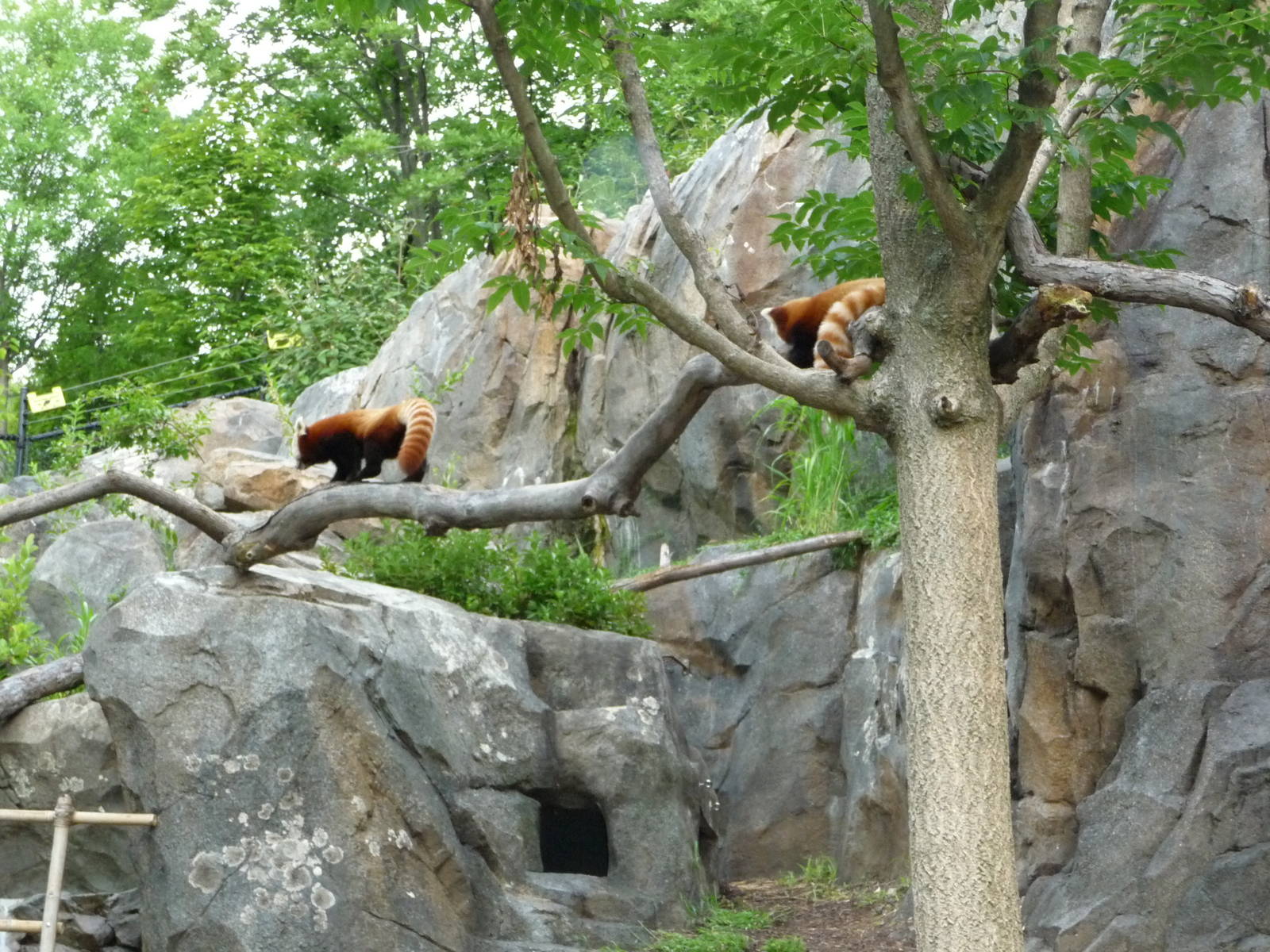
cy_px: 476
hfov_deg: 23.3
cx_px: 635
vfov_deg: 17.6
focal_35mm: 84
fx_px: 3082
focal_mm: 14.2
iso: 400
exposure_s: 1/40
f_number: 4.7
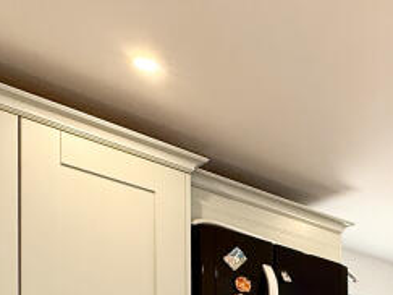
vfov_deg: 20.8
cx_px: 553
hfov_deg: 26.1
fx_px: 670
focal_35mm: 59
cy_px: 452
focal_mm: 2.22
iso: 125
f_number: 2.2
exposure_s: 1/100
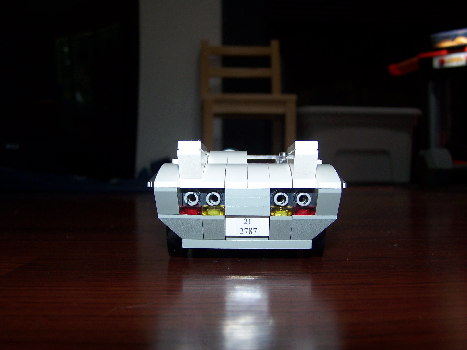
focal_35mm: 38
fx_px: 513
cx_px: 234
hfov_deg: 49.0
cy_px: 175
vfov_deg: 37.7
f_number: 2.8
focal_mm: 6.3
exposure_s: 1/60
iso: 80
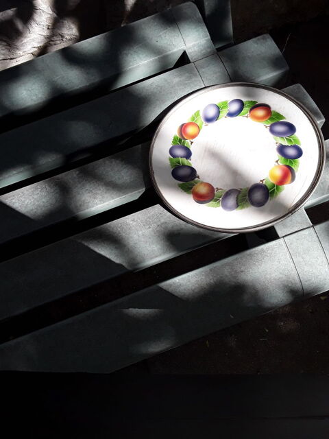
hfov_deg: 51.4
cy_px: 220
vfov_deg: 65.3
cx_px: 164
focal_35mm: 27
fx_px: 342
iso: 40
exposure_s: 1/826
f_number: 1.9
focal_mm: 2.91
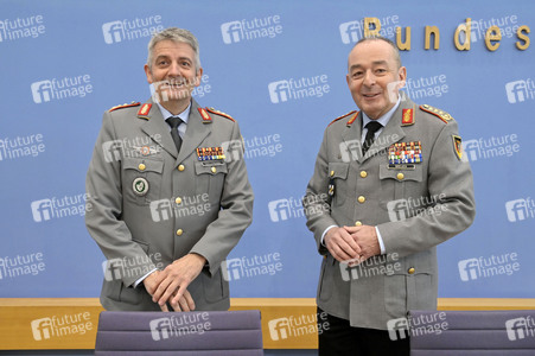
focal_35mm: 31
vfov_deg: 42.3
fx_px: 460
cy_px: 178
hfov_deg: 60.3
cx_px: 268
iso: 4000
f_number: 5.6
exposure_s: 1/500
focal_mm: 31
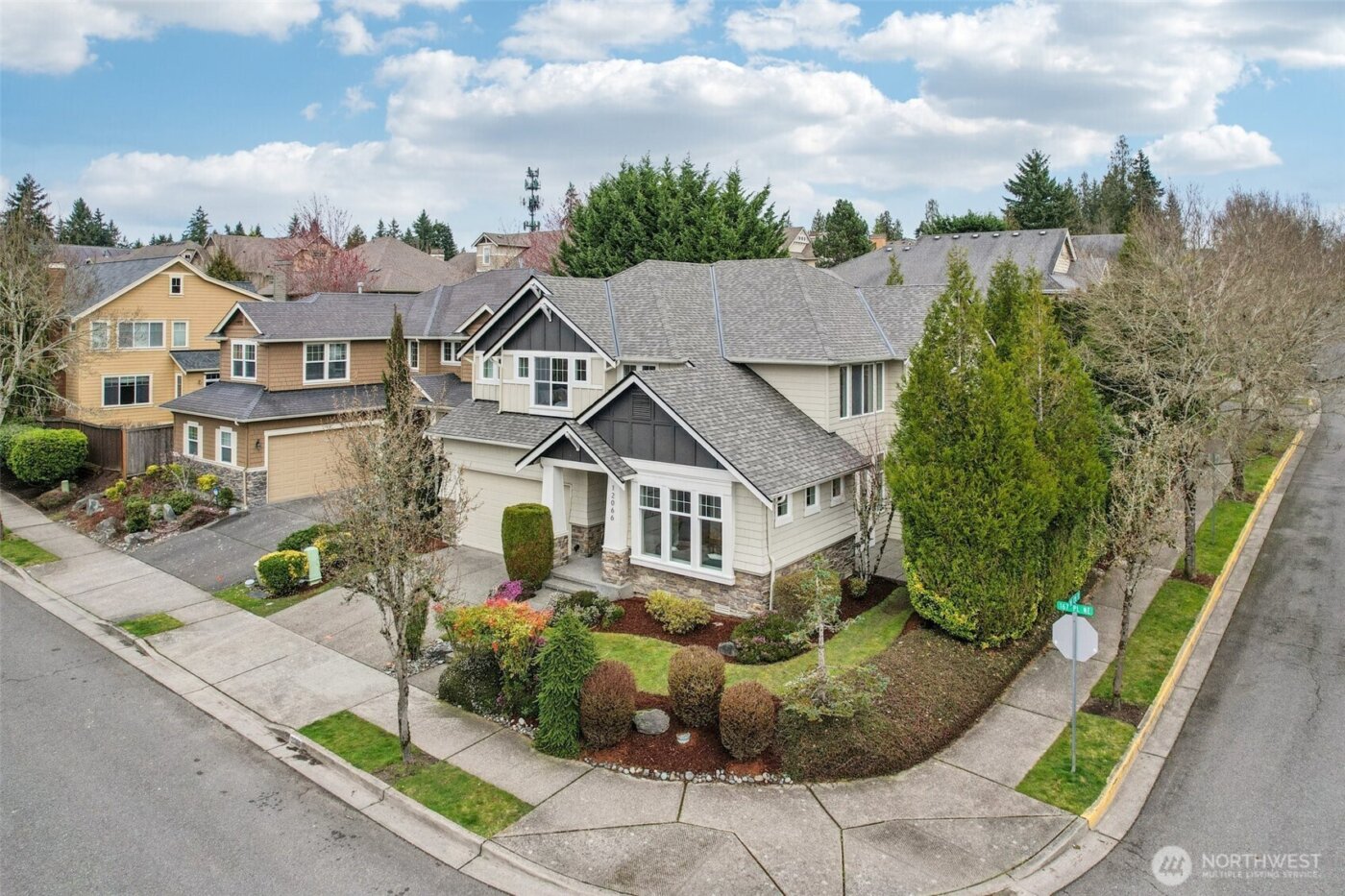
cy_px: 448
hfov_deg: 78.6
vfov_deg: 57.2
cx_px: 672
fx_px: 822
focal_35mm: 22
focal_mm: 8.4
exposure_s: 1/1250
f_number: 2.8
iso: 120
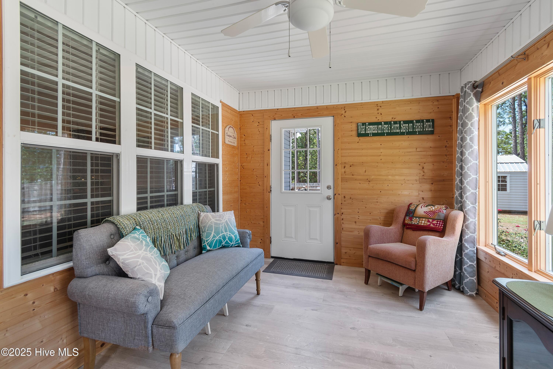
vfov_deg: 77.3
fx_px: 230
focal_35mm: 15
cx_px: 276
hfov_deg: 100.4
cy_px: 184
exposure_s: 1/6
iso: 100
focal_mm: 10
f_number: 4.5
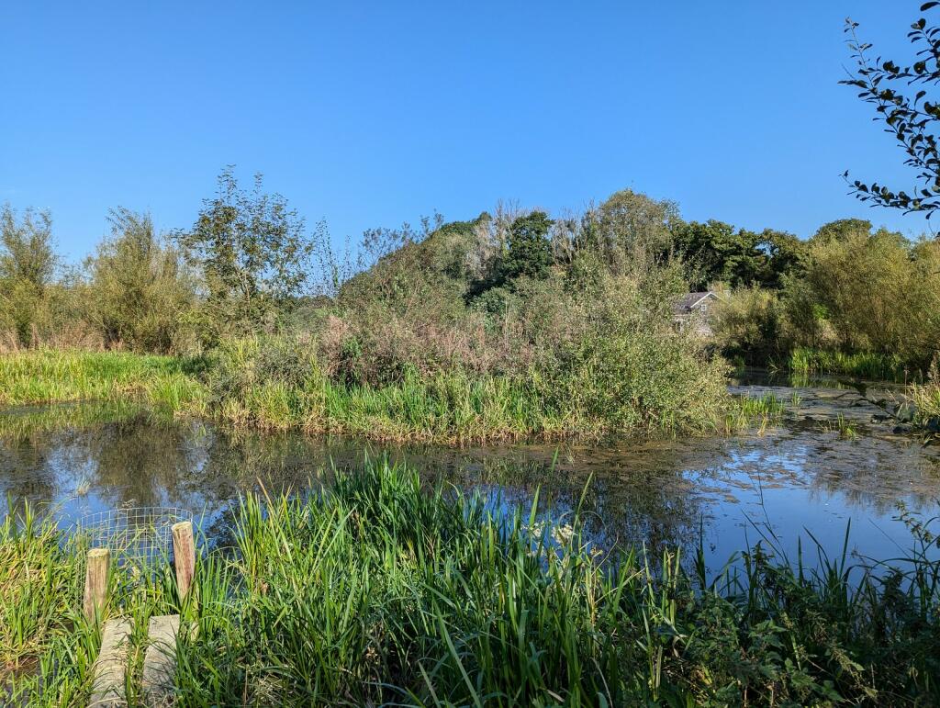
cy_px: 354
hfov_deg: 71.5
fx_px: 653
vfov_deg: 56.9
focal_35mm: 24
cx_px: 470
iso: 47
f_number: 1.85
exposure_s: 1/1529
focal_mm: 6.81
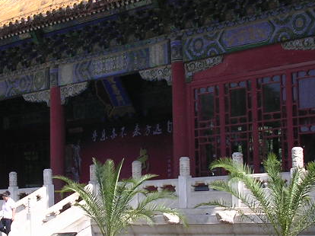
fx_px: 855
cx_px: 110
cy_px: 130
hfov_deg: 20.8
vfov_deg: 15.7
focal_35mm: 94
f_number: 5.6
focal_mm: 5.8
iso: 100
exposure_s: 1/151
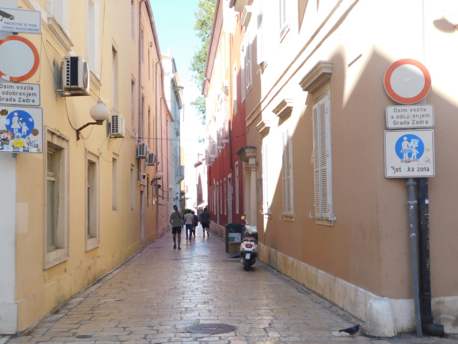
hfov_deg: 42.1
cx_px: 229
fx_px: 595
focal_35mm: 45
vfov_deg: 32.2
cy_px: 172
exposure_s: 1/250
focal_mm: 8
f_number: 3.7
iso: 125
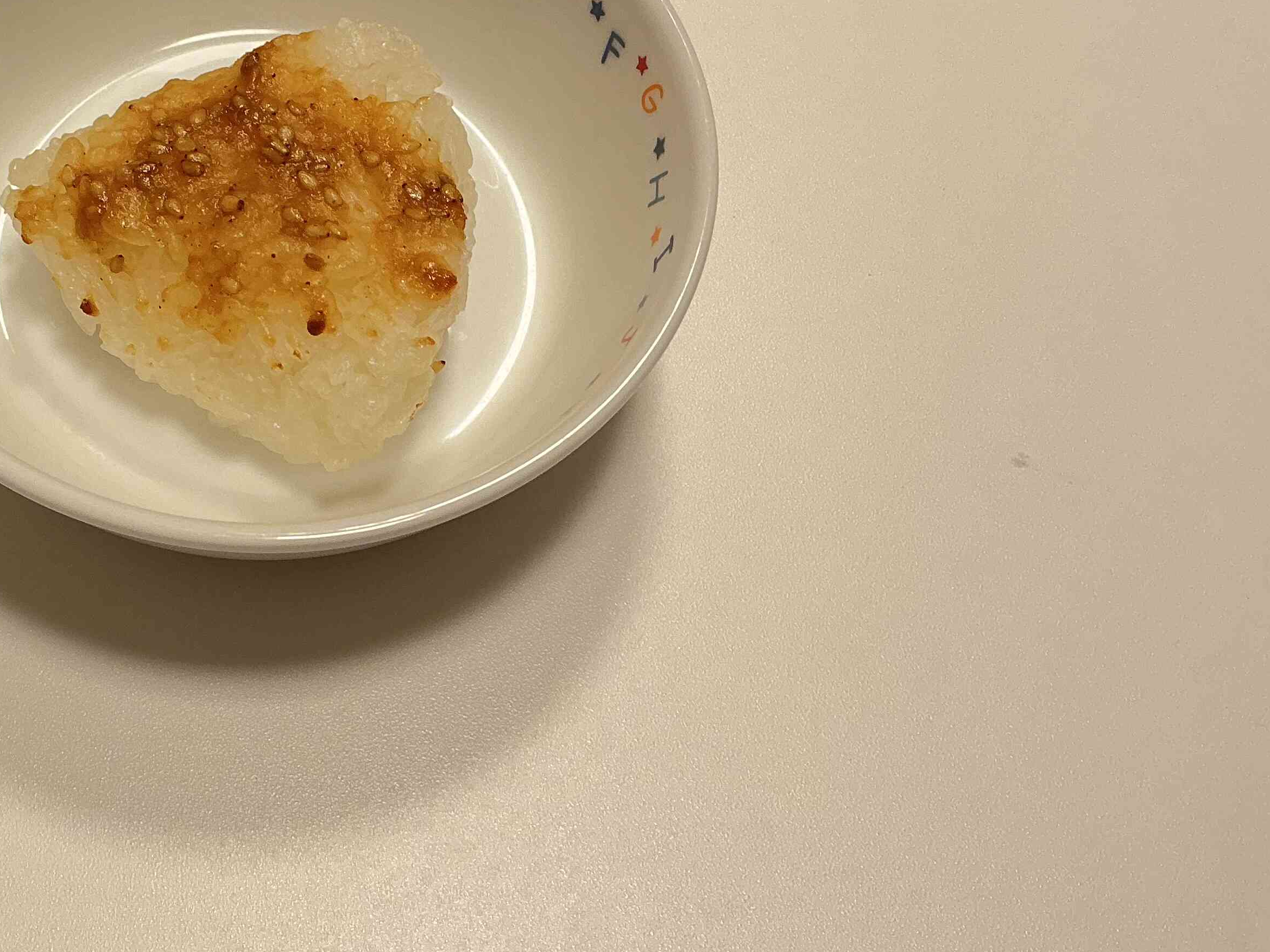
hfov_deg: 37.1
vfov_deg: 28.8
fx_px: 1834
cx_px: 289
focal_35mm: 50
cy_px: 268
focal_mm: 3
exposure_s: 1/120
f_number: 1.8
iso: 50
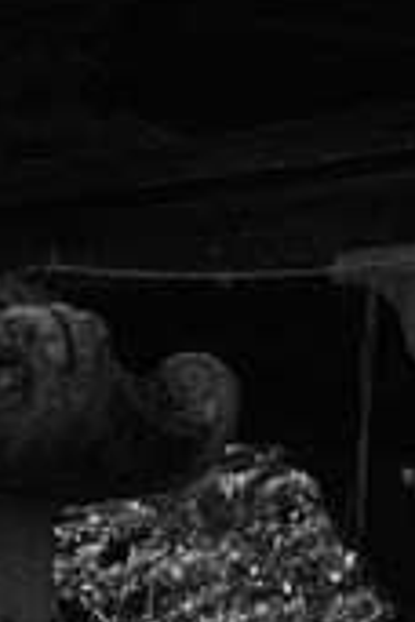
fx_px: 1867
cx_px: 1274
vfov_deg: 18.9
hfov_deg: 9.6
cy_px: 398
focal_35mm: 108
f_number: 5.6
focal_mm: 18
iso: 125
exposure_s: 1/250
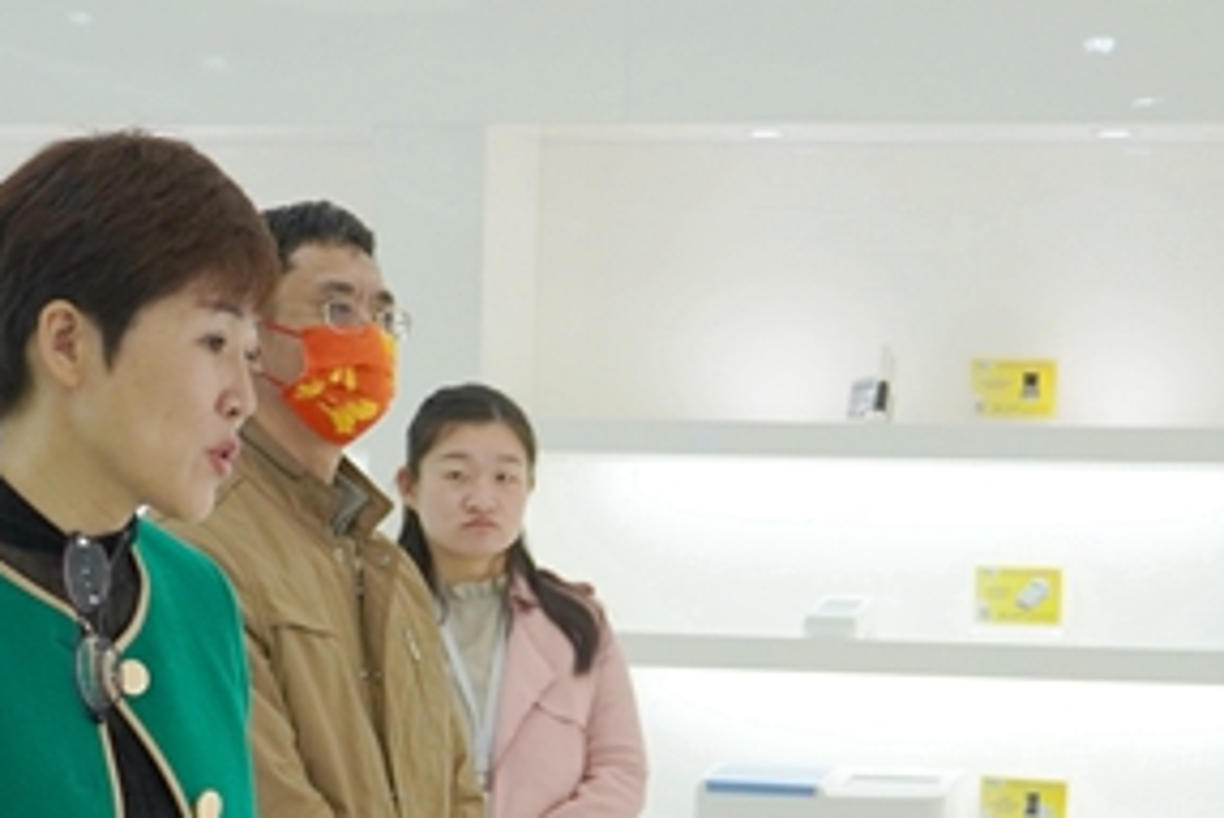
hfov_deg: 15.5
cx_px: 552
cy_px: 917
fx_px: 4490
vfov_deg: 10.3
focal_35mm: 132
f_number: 4.5
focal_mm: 28
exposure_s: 1/160
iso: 400
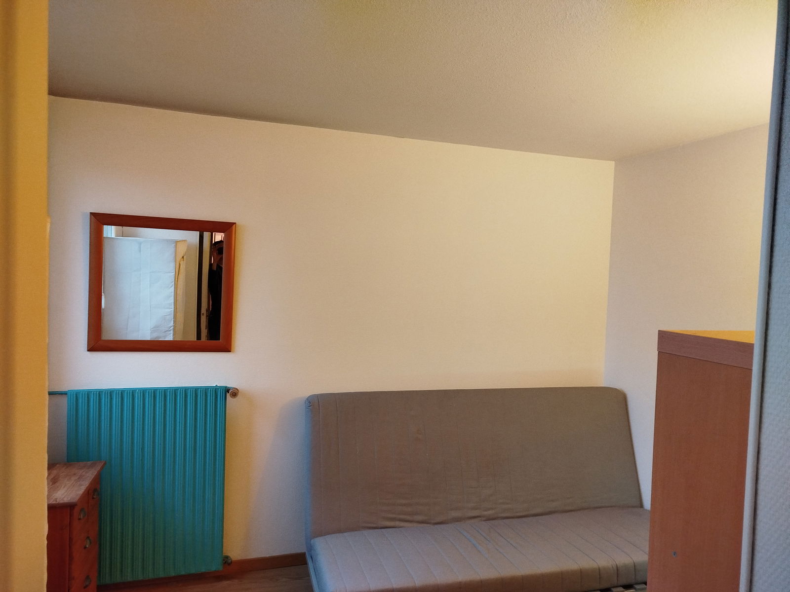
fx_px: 548
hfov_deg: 71.6
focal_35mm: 24
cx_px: 395
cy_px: 296
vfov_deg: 56.8
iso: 640
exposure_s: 1/33
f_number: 1.7
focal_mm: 5.31
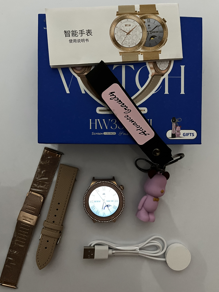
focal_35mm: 27
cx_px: 112
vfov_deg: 65.3
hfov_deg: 51.3
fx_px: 228
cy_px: 145
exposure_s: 1/30
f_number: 1.6
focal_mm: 5.1
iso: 640
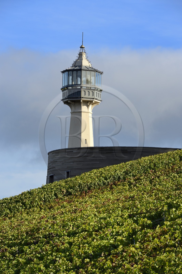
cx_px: 91
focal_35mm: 200
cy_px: 137
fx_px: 1518
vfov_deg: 10.3
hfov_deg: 6.9
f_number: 13
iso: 200
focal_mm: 200
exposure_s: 1/200
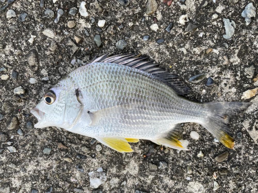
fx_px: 194
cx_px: 129
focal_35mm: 26
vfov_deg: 53.1
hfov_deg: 67.3
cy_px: 96
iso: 32
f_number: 1.6
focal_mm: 4.2
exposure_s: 1/204
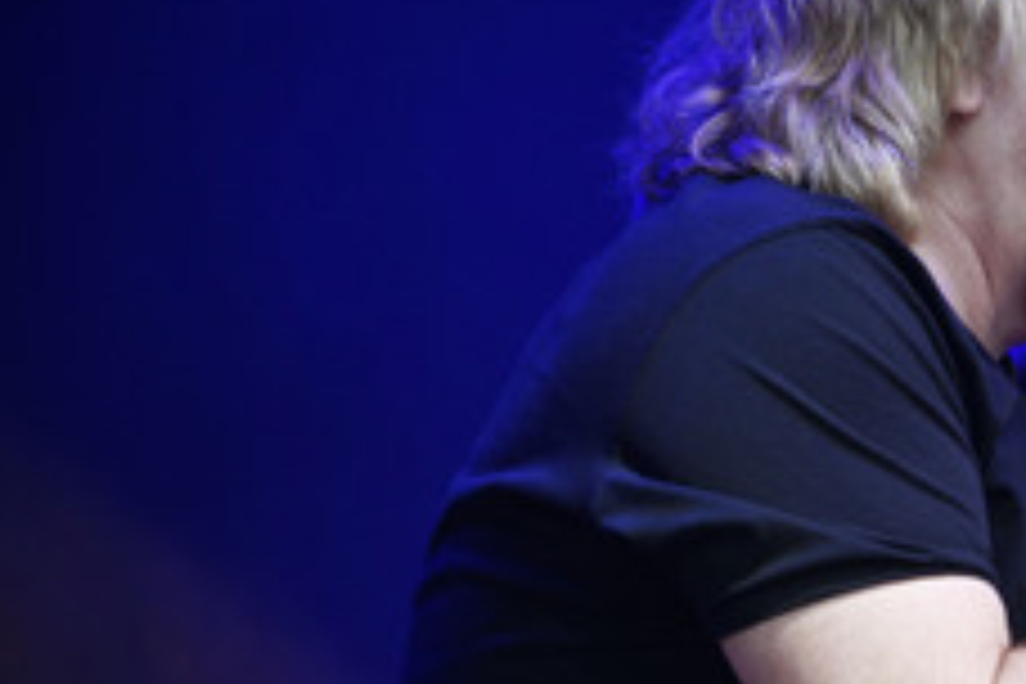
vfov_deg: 2.8
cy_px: 392
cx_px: 1006
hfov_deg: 4.2
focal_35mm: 494
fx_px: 14078
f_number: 5.6
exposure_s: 1/200
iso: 400
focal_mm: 250
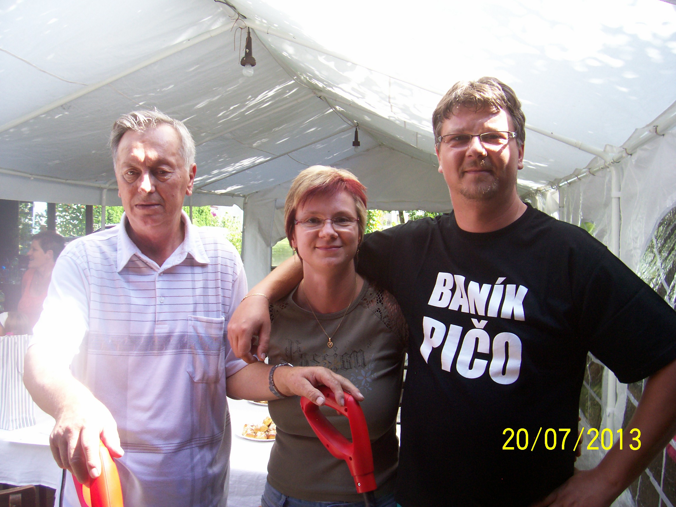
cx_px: 338
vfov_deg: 41.8
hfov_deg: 54.0
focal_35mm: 34
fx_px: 664
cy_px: 254
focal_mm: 5.6
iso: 80
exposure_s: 1/190
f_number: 2.7
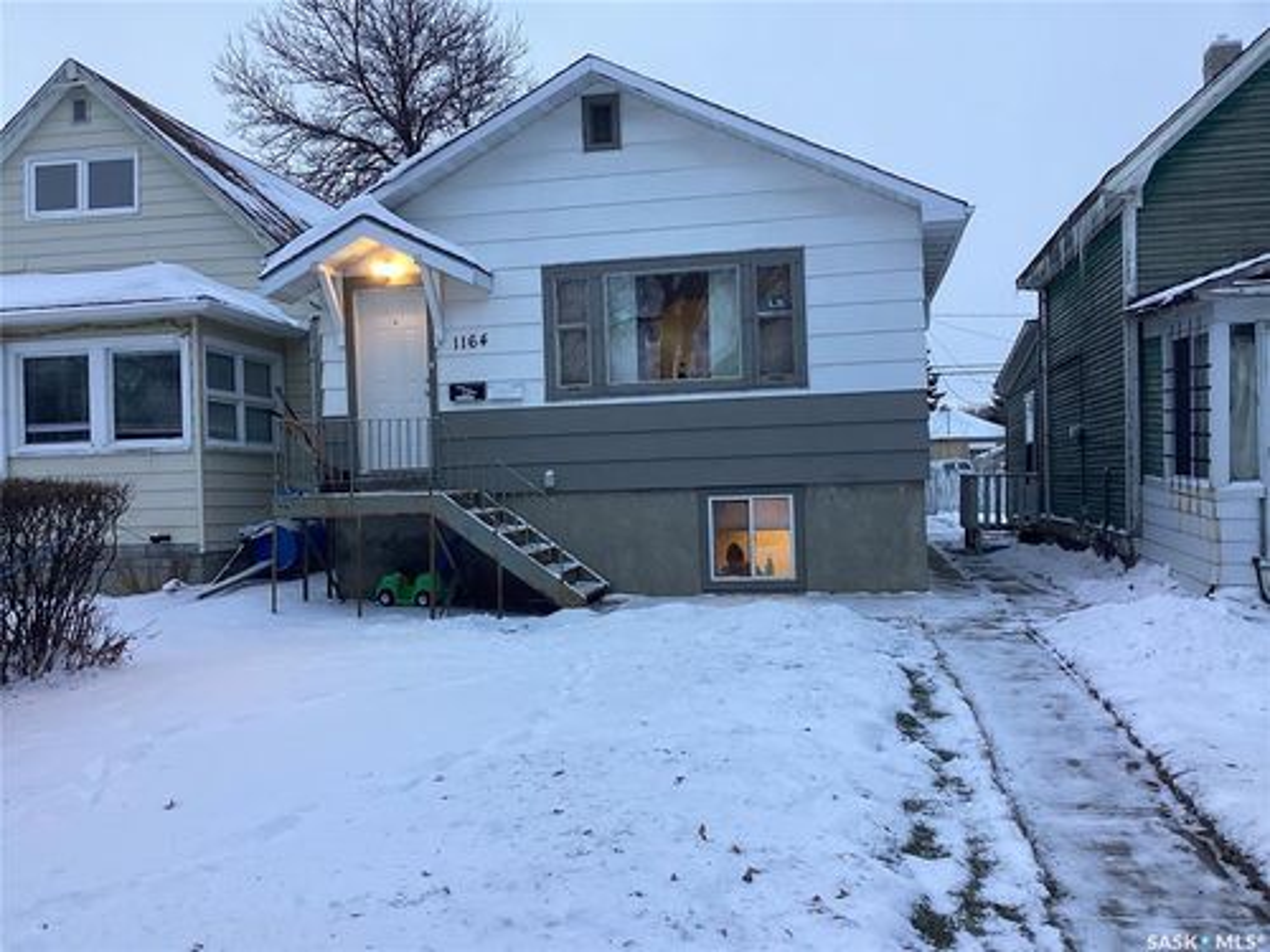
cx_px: 635
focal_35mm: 31
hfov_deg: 58.4
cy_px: 476
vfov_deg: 45.4
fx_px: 1137
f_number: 2.4
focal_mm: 3.3
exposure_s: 1/60
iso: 80
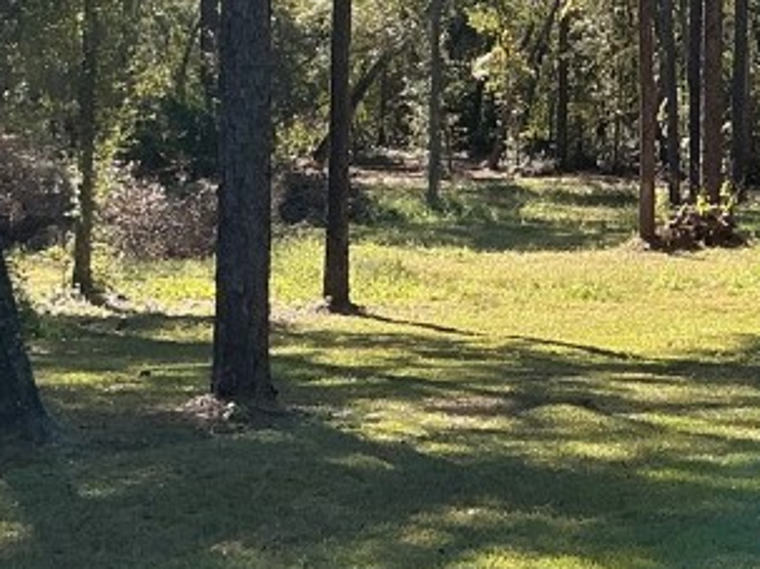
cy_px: -40
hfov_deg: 19.4
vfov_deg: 14.8
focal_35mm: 98
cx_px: 795
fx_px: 2151
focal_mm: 3
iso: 25
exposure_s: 1/504
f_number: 1.8
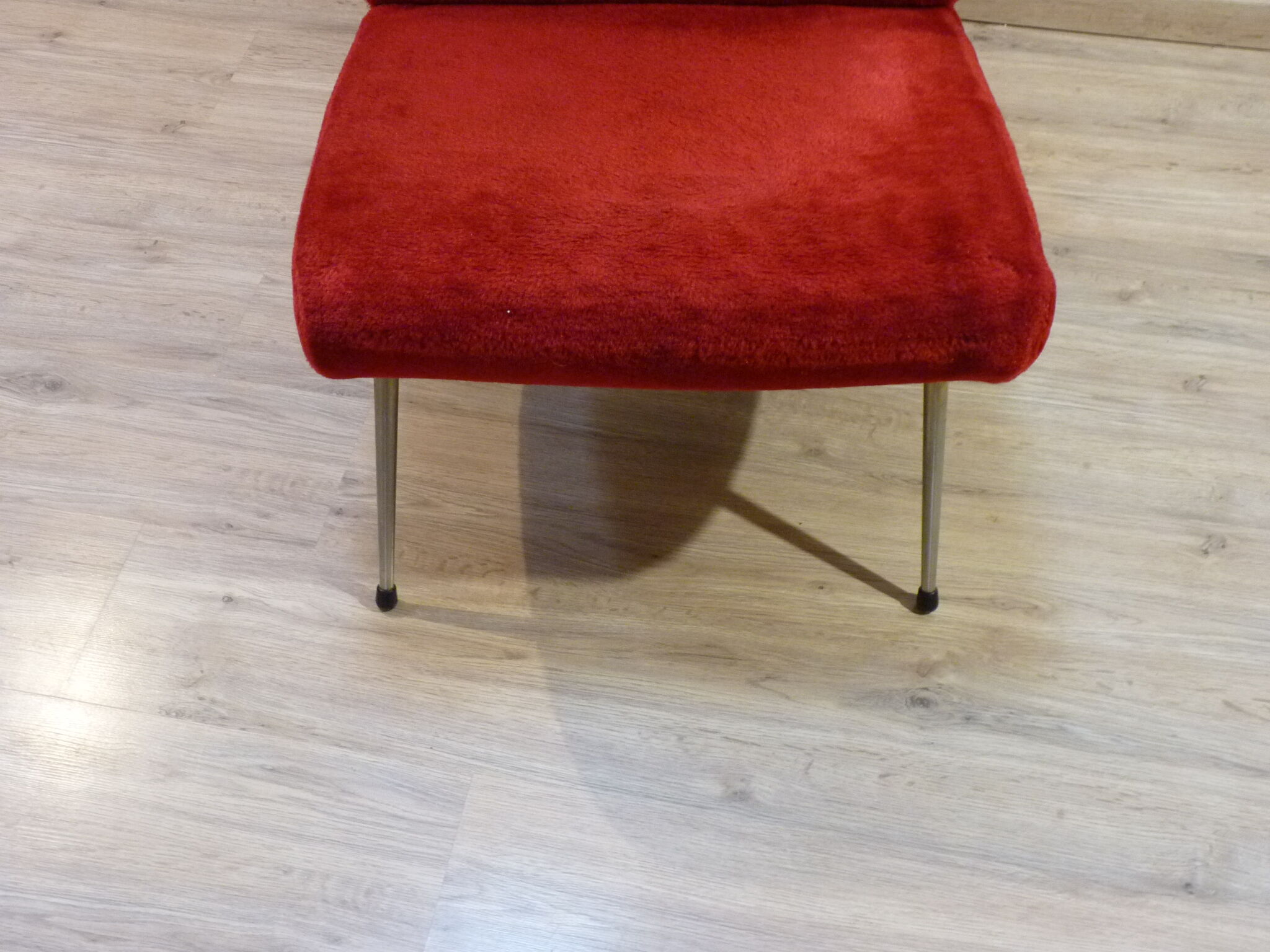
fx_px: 1504
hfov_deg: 45.8
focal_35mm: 41
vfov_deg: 35.1
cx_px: 635
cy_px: 476
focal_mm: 7.3
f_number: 3
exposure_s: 1/10
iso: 400
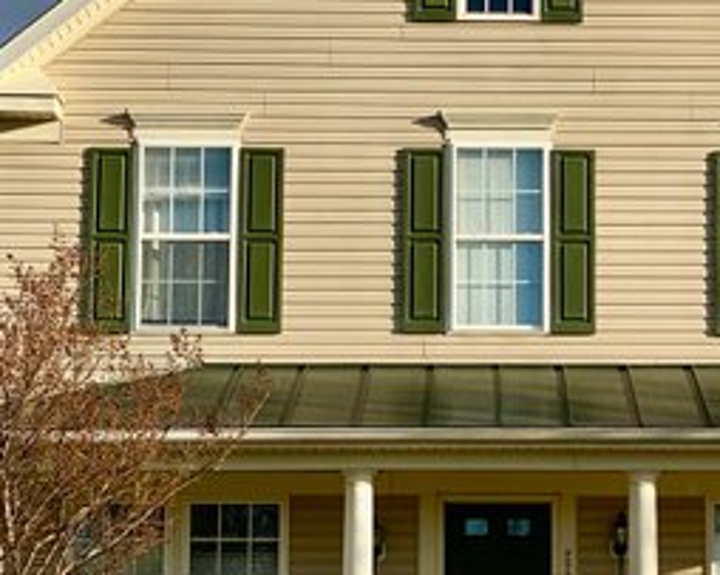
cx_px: 531
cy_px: 296
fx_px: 2684
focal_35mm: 126
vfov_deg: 12.2
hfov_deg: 15.2
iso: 20
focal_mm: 6
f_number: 2
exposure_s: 1/1170
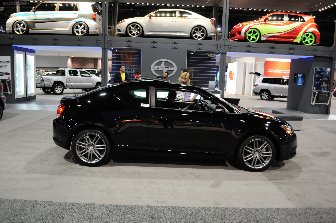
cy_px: 112
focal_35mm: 27
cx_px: 168
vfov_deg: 47.8
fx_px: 252
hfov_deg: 67.4
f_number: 3.5
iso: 800
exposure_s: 1/40
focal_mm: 18
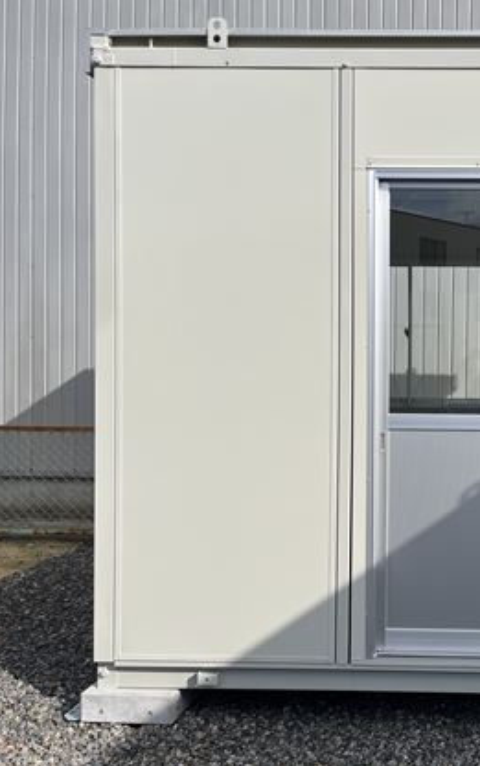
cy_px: 384
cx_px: 476
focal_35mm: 37
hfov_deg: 31.9
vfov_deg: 52.7
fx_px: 774
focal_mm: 5.1
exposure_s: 1/4149
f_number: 1.6
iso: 50
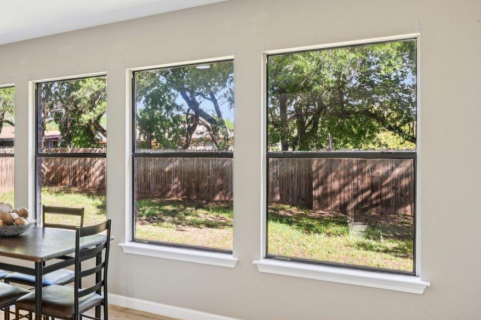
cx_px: 46
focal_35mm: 35
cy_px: 152
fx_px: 468
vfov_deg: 37.8
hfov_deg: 48.6
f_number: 6.7
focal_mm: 15
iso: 140
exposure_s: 1/15
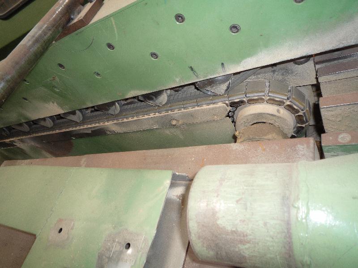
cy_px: 134
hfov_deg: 69.4
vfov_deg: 54.9
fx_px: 259
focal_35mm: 25
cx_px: 179
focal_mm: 4.4
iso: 100
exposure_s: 1/30
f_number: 2.8
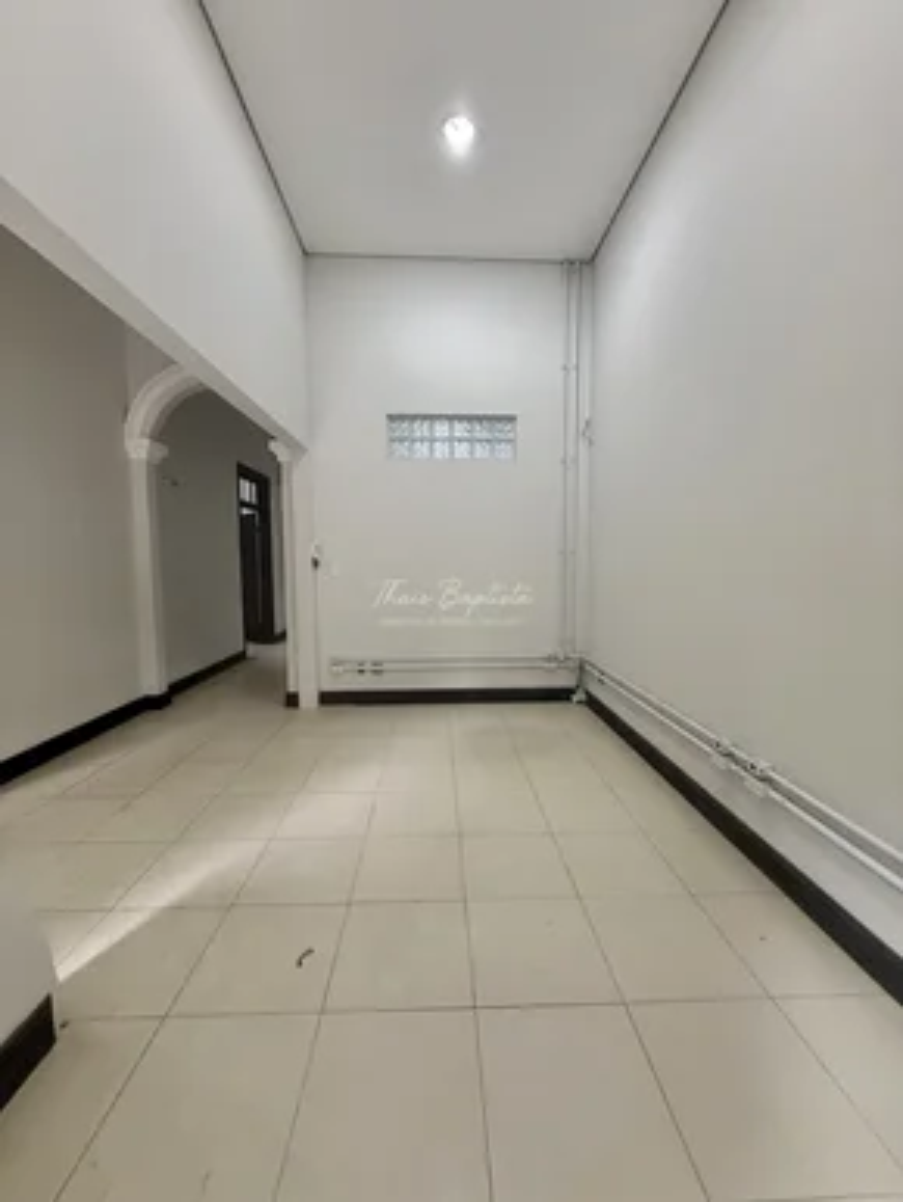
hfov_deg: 85.7
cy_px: 601
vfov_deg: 102.0
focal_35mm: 14
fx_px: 486
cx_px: 452
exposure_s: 1/60
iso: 250
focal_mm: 2.22
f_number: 2.2
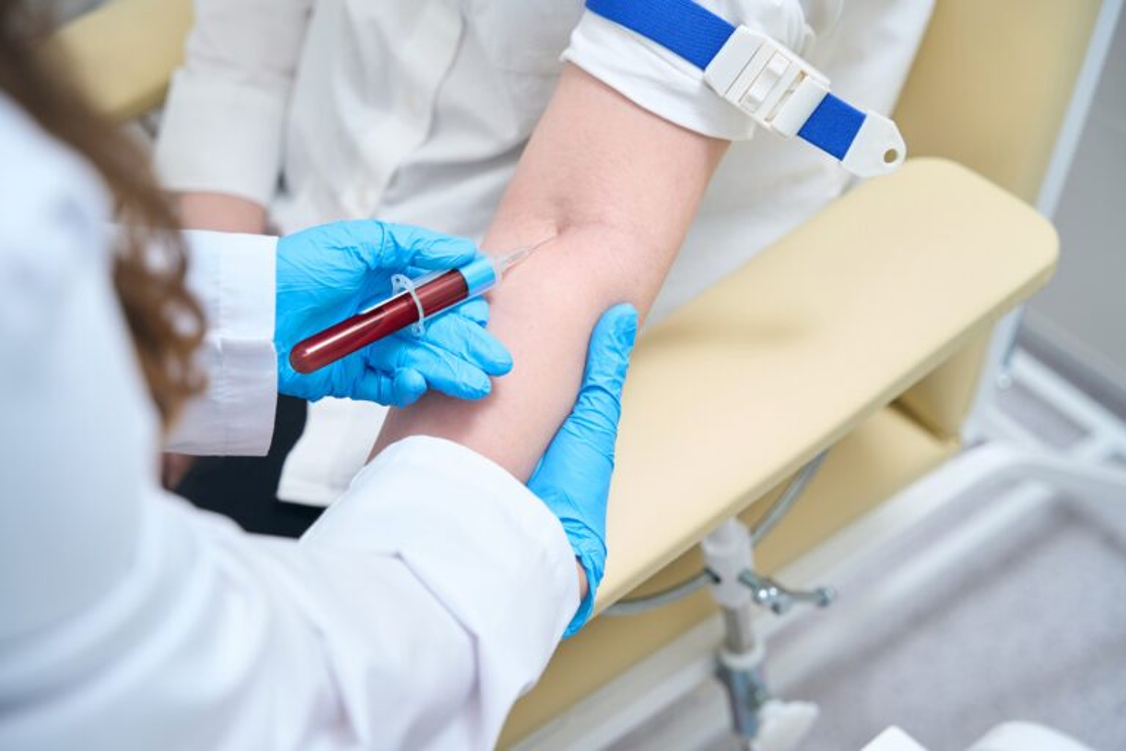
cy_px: 376
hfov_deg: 35.9
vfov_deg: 24.4
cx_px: 563
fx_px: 1736
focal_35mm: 56
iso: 160
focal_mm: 55.5
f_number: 2.8
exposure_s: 1/250
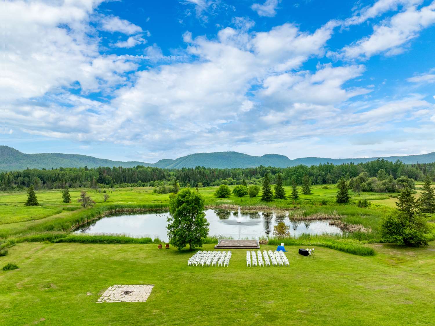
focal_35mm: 24
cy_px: 163
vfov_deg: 56.8
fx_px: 301
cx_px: 218
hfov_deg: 71.6
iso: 200
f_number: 4
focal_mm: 12.29
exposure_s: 1/200
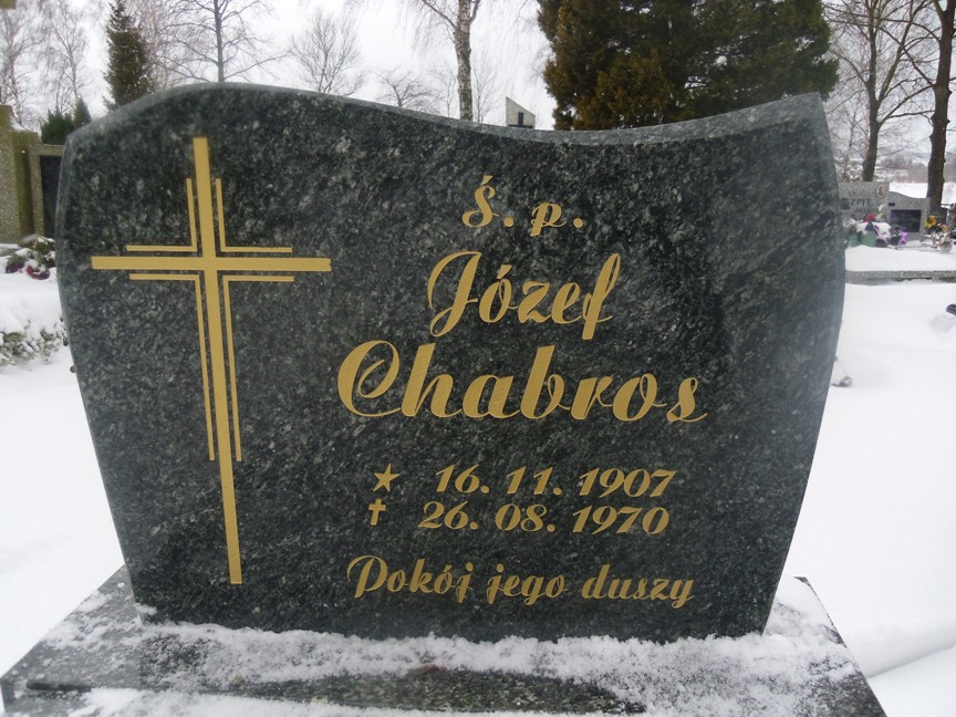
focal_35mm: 31
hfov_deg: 58.4
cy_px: 358
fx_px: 856
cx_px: 478
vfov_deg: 45.4
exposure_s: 1/331
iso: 80
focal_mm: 5.6
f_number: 3.3
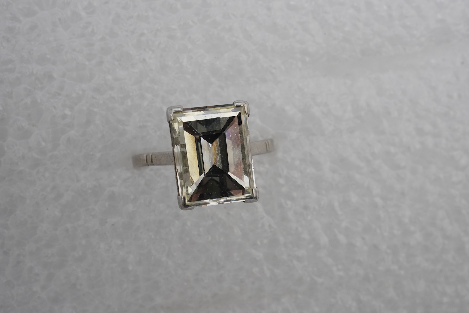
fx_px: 586
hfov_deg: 43.6
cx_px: 234
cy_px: 156
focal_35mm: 45
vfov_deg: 29.9
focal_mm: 30
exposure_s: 1/125
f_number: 20
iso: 500
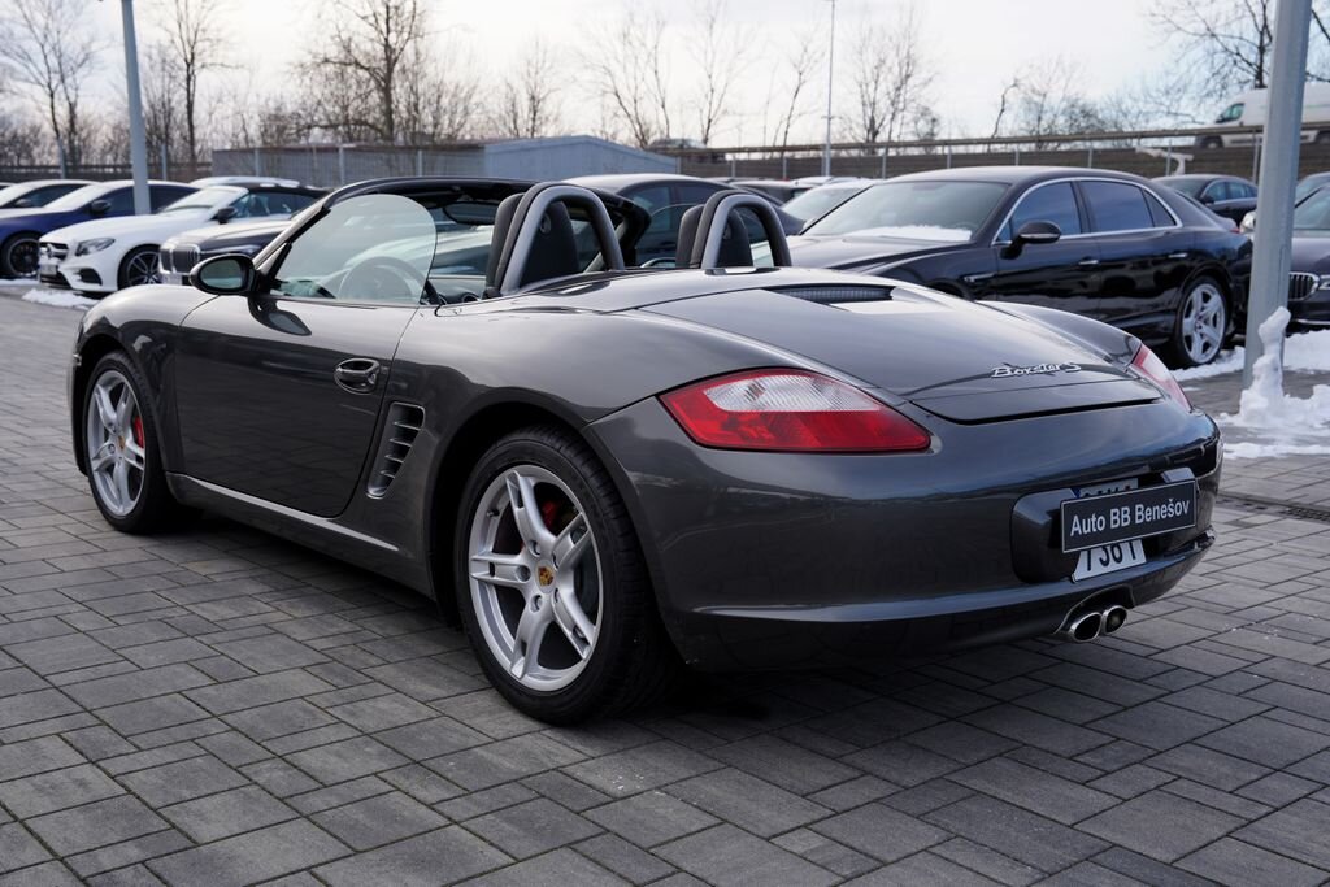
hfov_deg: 49.5
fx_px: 1441
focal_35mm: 39
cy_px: 444
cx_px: 665
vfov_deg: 34.2
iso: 100
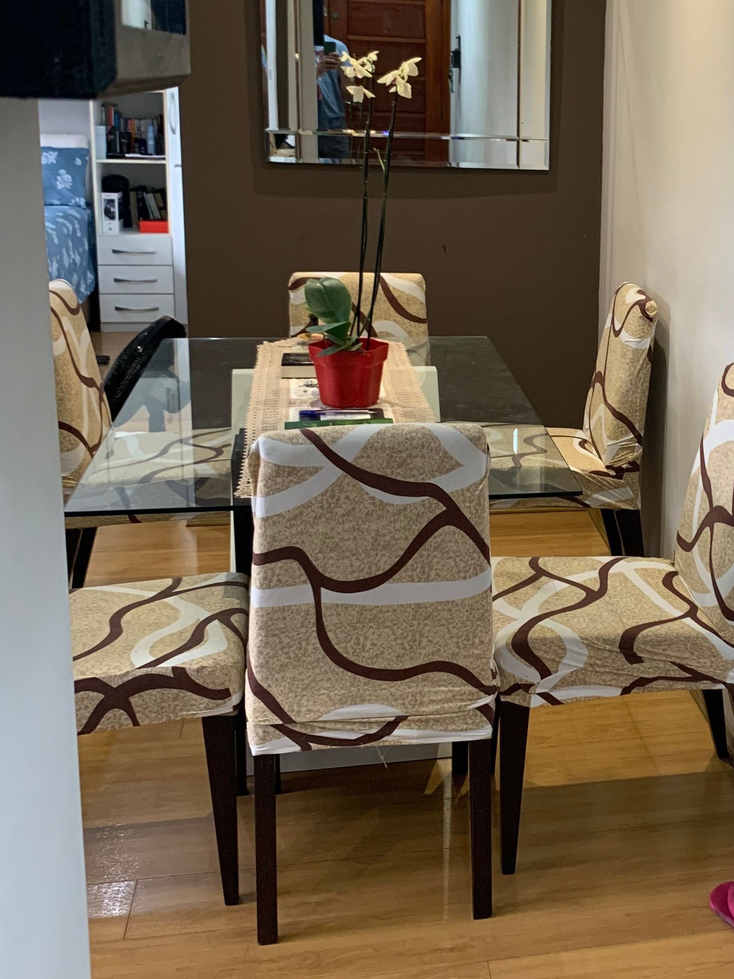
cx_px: 667
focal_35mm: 48
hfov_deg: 29.0
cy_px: 399
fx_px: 1357
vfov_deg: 39.5
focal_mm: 4.25
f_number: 1.8
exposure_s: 1/60
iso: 250
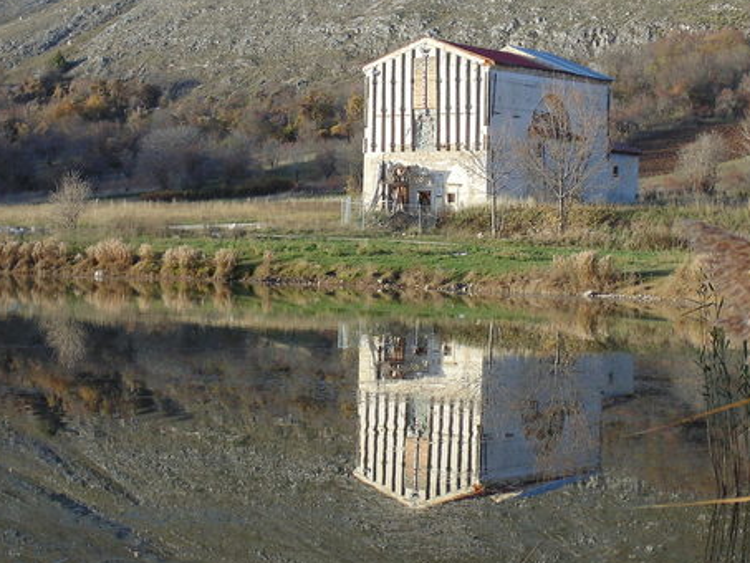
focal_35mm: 86
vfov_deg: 17.2
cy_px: 243
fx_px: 1864
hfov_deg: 22.7
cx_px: 450
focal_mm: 11.7
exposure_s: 1/200
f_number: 4.1
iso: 80
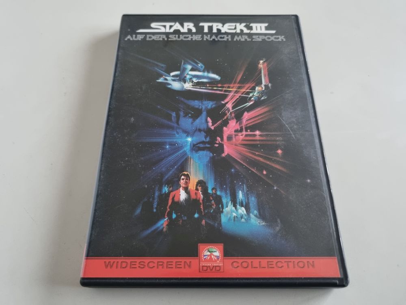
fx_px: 305
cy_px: 152
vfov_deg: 53.1
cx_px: 203
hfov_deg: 67.3
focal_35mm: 26
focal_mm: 5.4
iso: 640
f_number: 1.8
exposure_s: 1/25
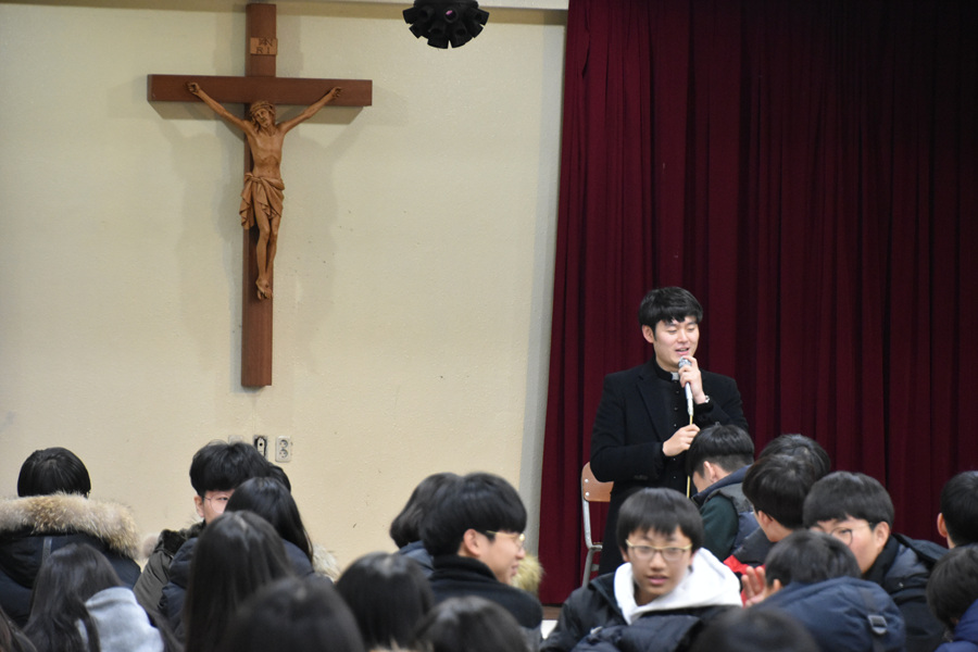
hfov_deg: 11.8
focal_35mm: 174
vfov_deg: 7.9
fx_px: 4727
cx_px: 489
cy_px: 326
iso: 3600
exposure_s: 1/60
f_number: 5.6
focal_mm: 116
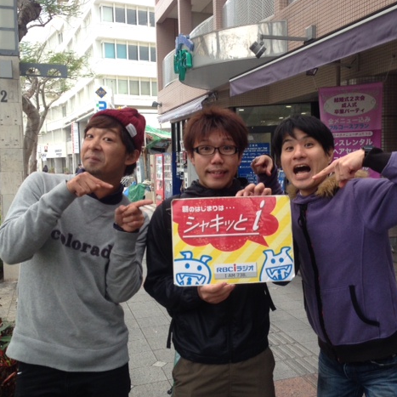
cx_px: 228
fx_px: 519
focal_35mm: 40
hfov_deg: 41.8
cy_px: 194
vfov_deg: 41.9
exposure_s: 1/120
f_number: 2.4
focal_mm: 4.12
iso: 80
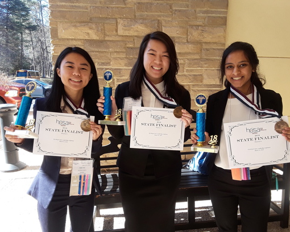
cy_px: 116
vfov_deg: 48.5
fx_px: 257
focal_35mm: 30
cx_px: 145
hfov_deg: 58.8
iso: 40
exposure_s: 1/171
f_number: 1.9
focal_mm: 2.9
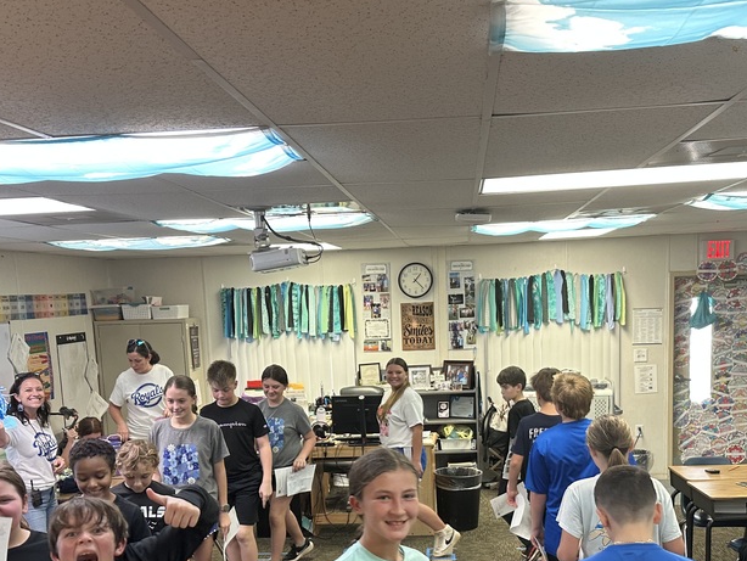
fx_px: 864
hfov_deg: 46.8
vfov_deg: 35.2
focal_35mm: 40
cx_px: 381
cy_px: 416
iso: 160
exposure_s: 1/60
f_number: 1.78
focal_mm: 6.86
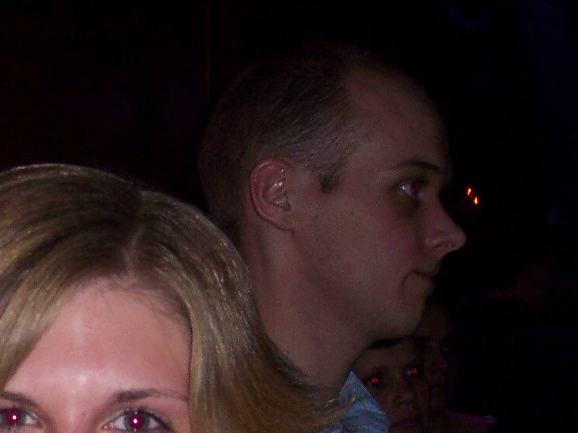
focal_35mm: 103
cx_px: -115
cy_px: 553
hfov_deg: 18.1
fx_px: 1719
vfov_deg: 13.8
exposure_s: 1/30
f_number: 2.8
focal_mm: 8
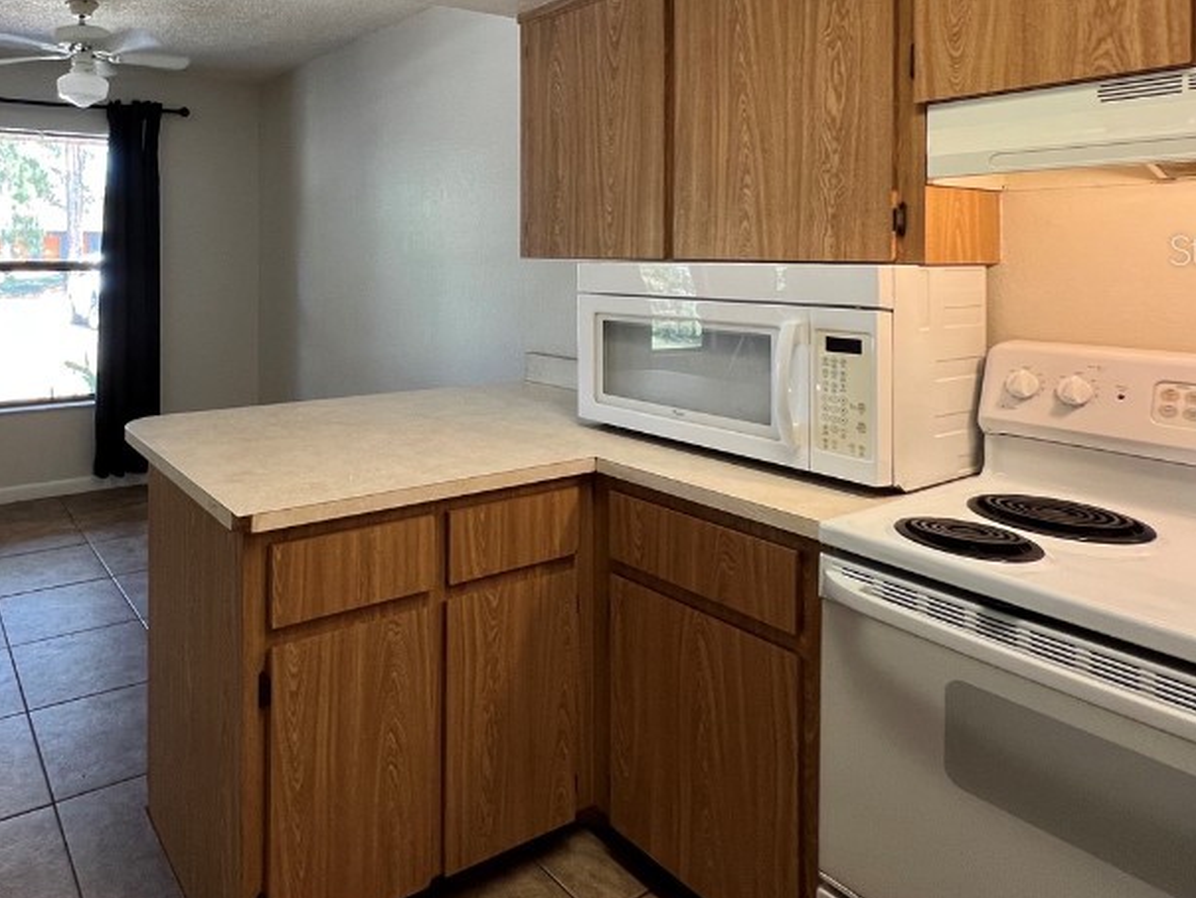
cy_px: 249
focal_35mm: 22
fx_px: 760
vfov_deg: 58.6
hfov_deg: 72.6
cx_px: 344
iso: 125
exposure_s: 1/60
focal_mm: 1.57
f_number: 1.8
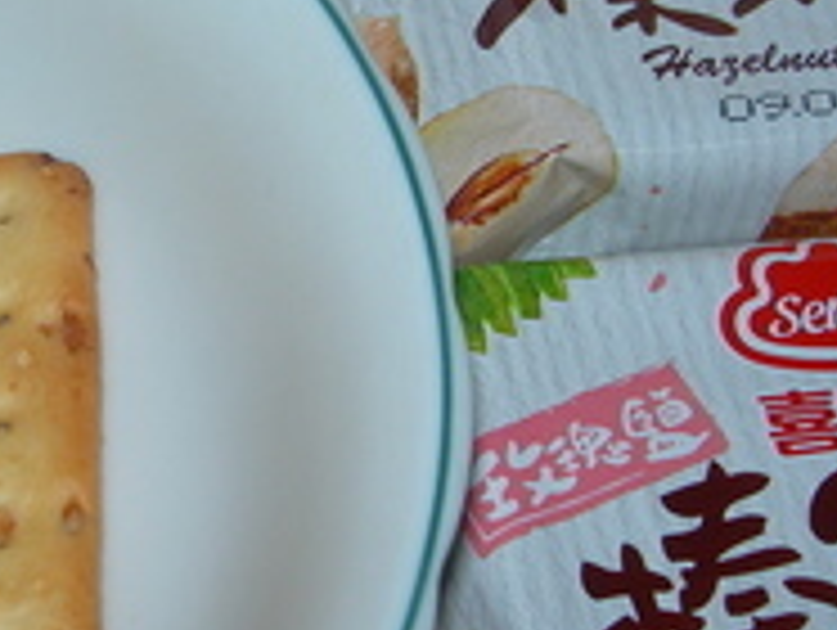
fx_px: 2470
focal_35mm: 102
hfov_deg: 19.0
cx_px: 117
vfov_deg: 14.5
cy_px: 187
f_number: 4.8
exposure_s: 1/60.1
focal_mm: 7.8
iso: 50
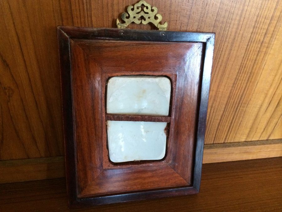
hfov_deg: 60.0
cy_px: 106
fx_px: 244
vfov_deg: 46.8
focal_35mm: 30
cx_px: 141
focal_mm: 4.12
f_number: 2.2
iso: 320
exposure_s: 1/30
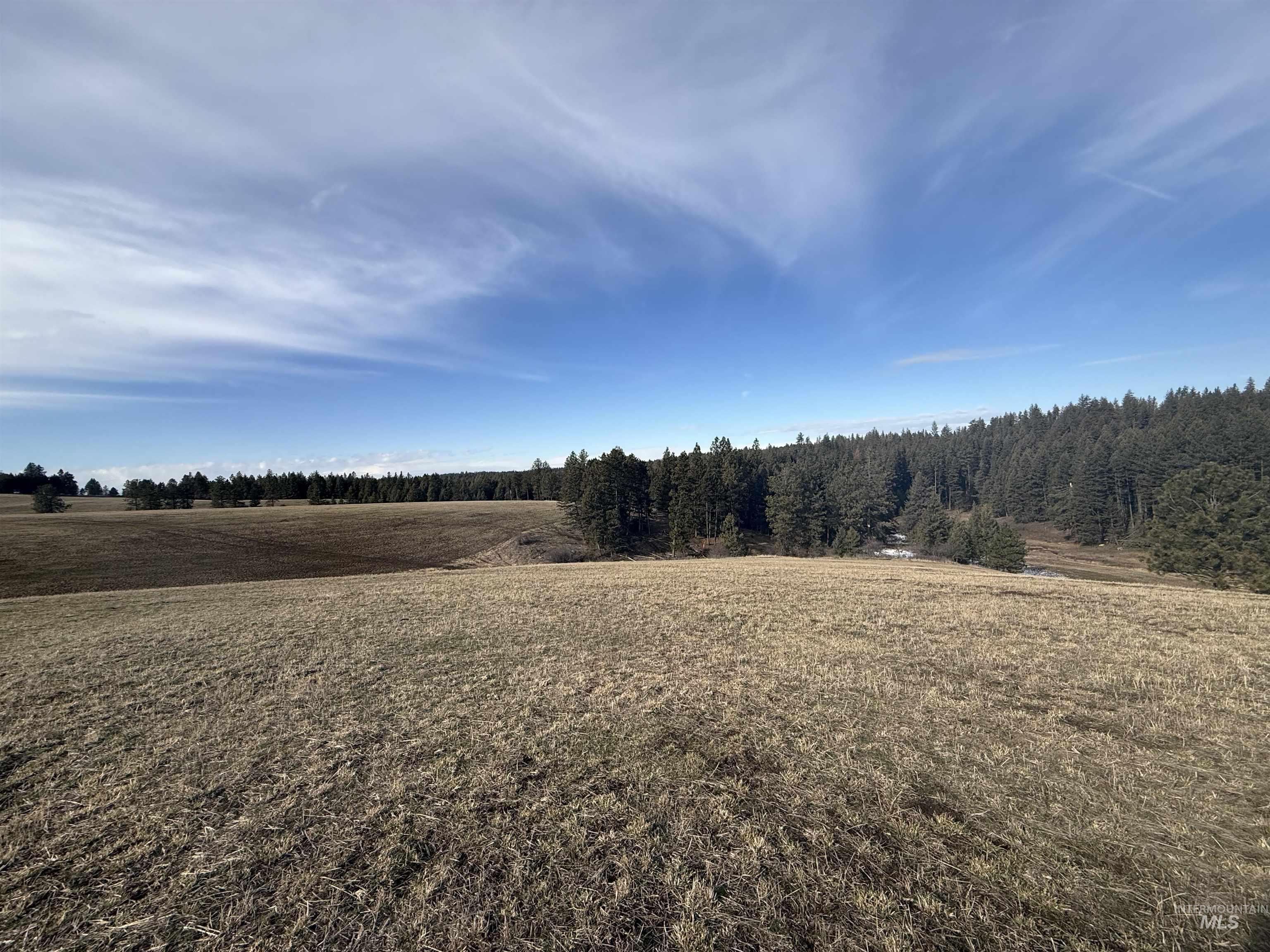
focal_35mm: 14
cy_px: 476
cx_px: 635
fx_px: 514
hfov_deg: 102.1
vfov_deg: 85.7
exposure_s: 1/1961
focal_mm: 2.22
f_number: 2.2
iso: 50
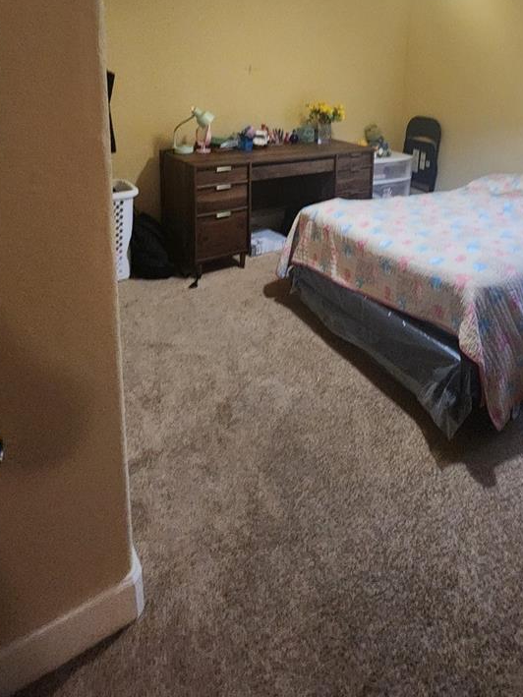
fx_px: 443
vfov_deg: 71.8
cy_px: 186
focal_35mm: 22
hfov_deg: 59.7
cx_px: 349
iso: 640
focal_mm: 2.2
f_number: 2.2
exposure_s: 1/24
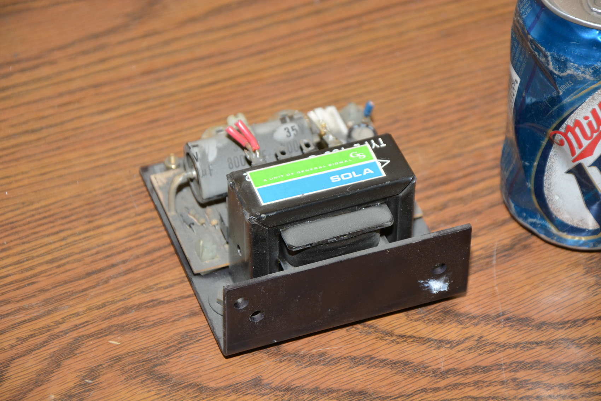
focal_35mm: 158
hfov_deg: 13.0
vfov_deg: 8.7
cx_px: 300
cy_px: 200
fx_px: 2630
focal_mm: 105
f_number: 7.1
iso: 800
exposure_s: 1/60
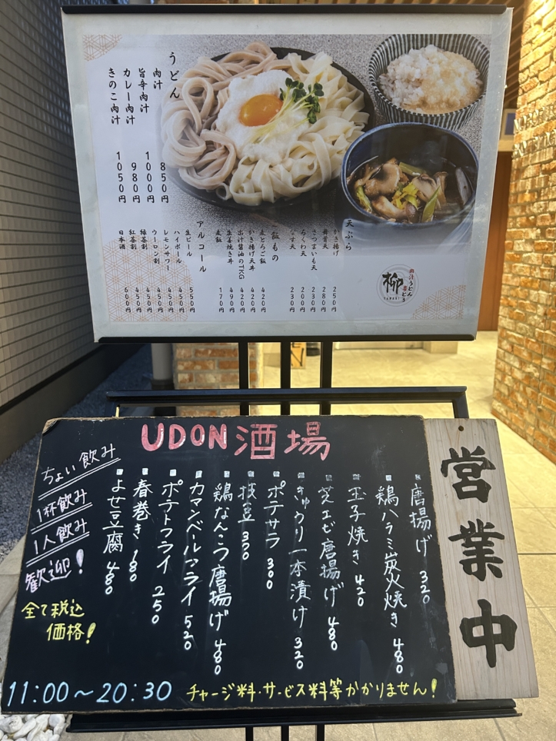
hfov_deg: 53.1
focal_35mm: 26
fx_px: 557
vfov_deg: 67.3
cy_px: 370
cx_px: 278
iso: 250
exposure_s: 1/50
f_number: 1.5
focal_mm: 5.7
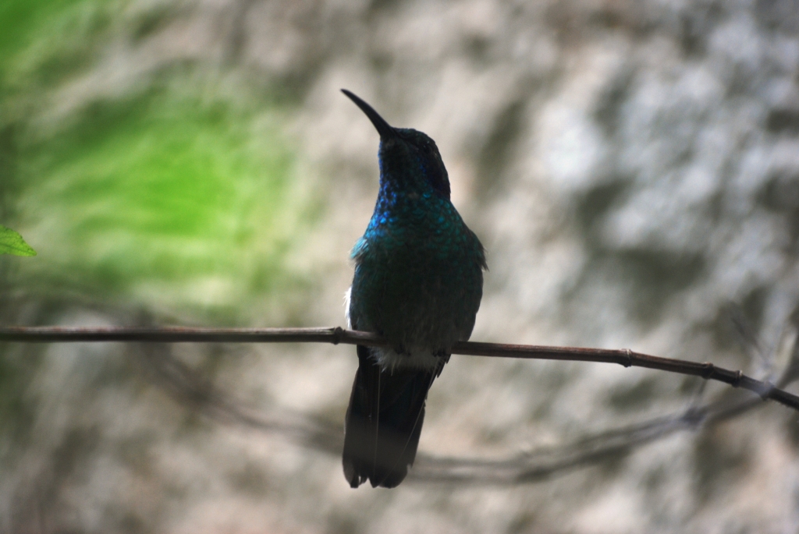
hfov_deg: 6.2
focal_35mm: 330
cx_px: 400
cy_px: 267
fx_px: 7331
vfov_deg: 4.2
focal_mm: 220
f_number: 5
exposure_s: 1/160
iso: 400
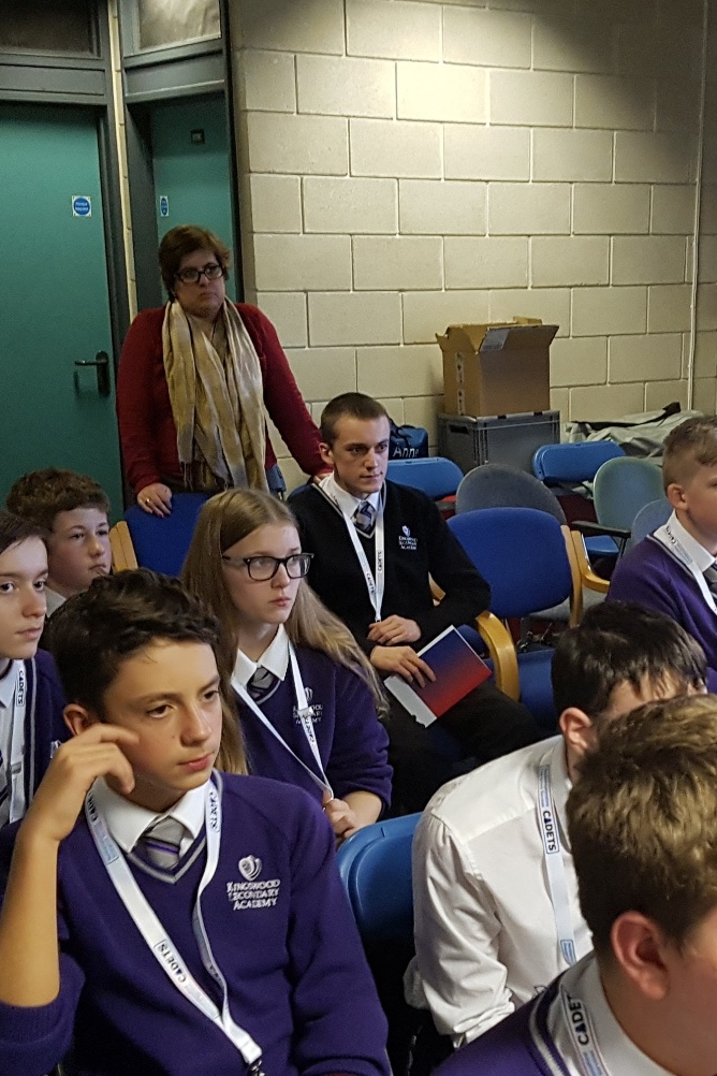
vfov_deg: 36.8
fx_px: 1613
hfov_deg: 24.8
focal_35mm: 54
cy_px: 617
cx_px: 514
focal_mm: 4.2
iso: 250
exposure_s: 1/25
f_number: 1.7
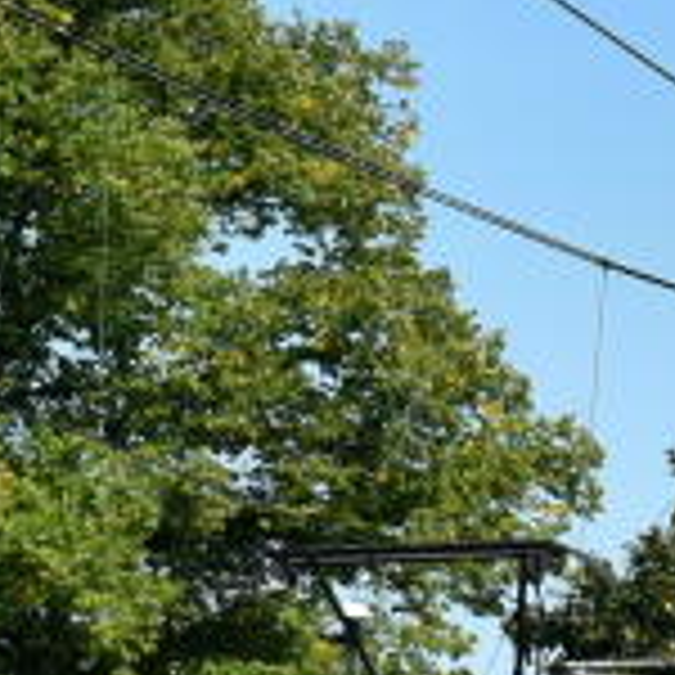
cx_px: 464
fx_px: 8736
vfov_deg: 4.4
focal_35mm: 396
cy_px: 1094
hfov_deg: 4.4
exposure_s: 1/1250
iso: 400
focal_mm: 70
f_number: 7.1
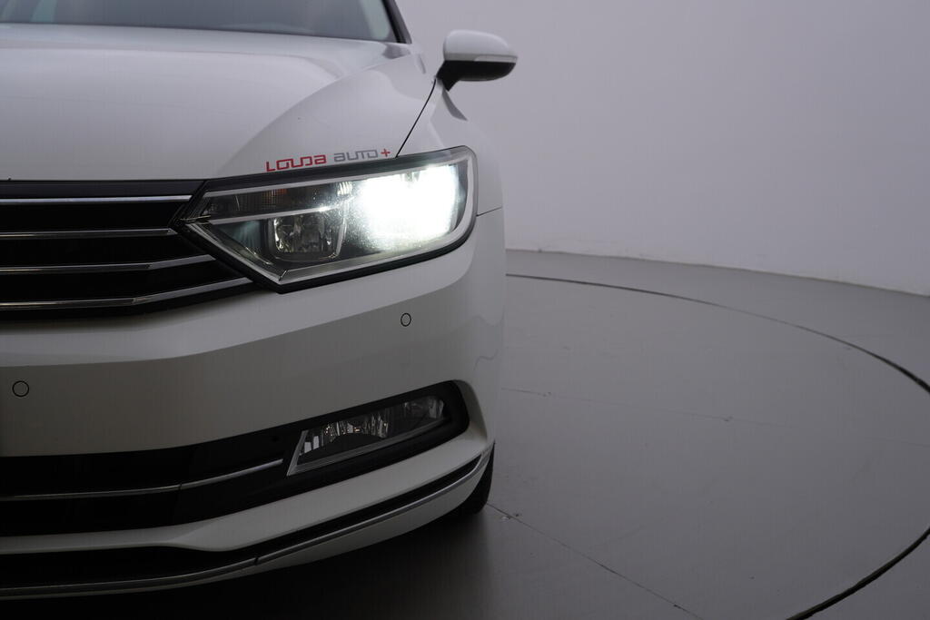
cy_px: 310
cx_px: 465
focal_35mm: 36
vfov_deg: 36.9
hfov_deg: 53.1
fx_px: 930
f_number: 5.6
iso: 125
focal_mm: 24
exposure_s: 1/125
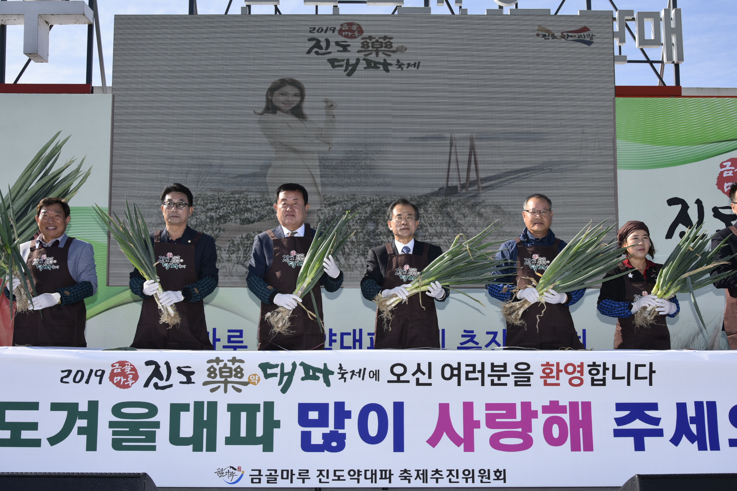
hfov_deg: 44.5
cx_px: 368
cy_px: 246
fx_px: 901
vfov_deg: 30.5
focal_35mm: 44
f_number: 9
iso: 125
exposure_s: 1/250
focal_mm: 44
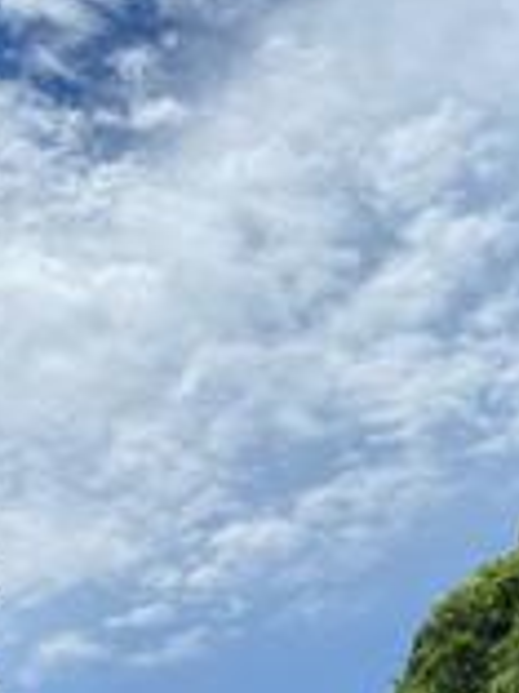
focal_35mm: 71
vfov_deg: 26.6
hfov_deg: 20.7
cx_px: 253
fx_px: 1419
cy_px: 600
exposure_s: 1/5747
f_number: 1.8
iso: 32
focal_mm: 4.25
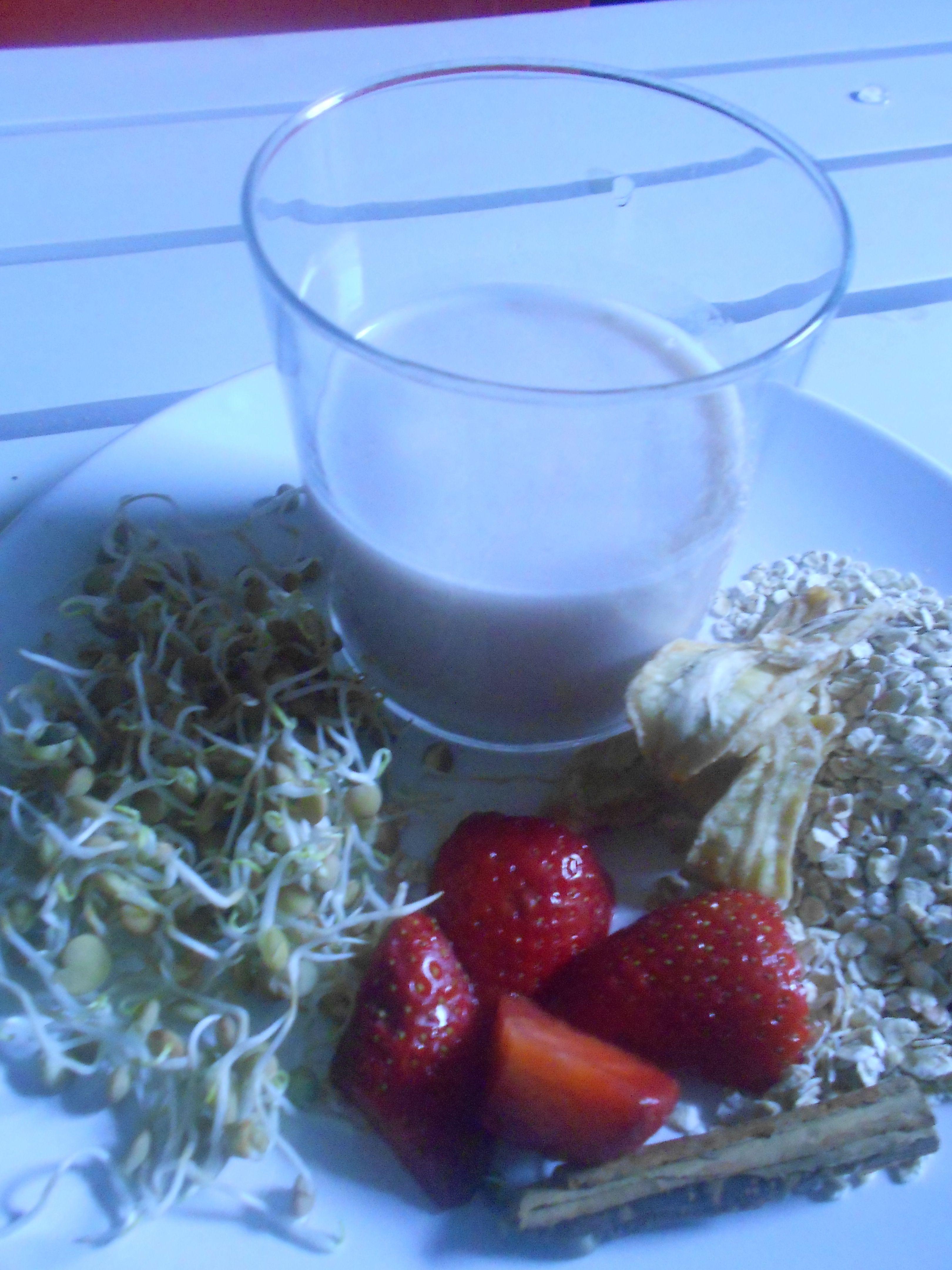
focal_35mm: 29
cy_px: 635
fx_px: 1063
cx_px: 476
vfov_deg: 61.7
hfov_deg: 48.2
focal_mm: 5.3
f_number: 3.4
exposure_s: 1/15
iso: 800
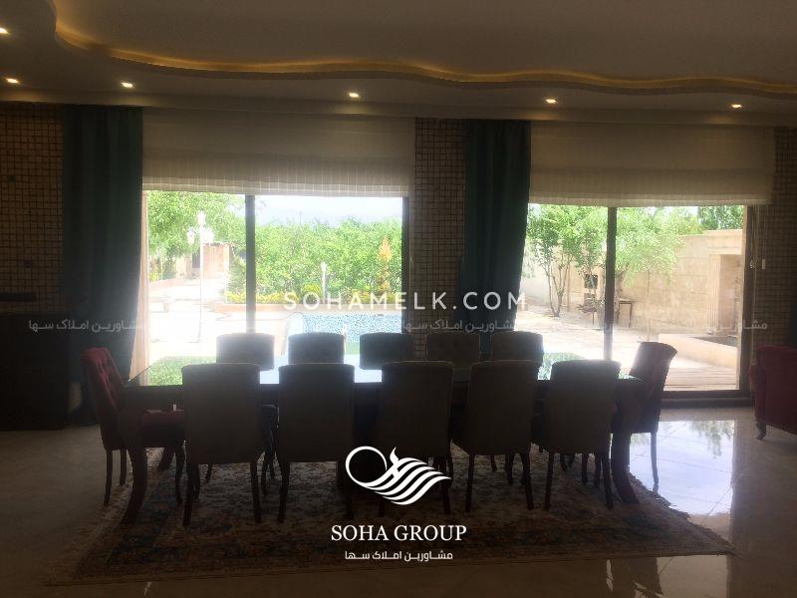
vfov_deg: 48.2
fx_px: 668
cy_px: 299
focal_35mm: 29
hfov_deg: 61.7
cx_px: 398
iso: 32
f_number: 2.2
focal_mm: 4.15
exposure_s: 1/265
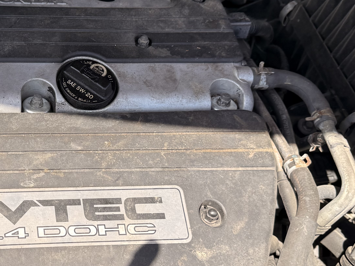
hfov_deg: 29.0
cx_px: 9
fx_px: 646
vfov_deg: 23.3
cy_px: 111
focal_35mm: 63
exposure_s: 1/1314
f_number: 1.78
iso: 80
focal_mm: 6.76
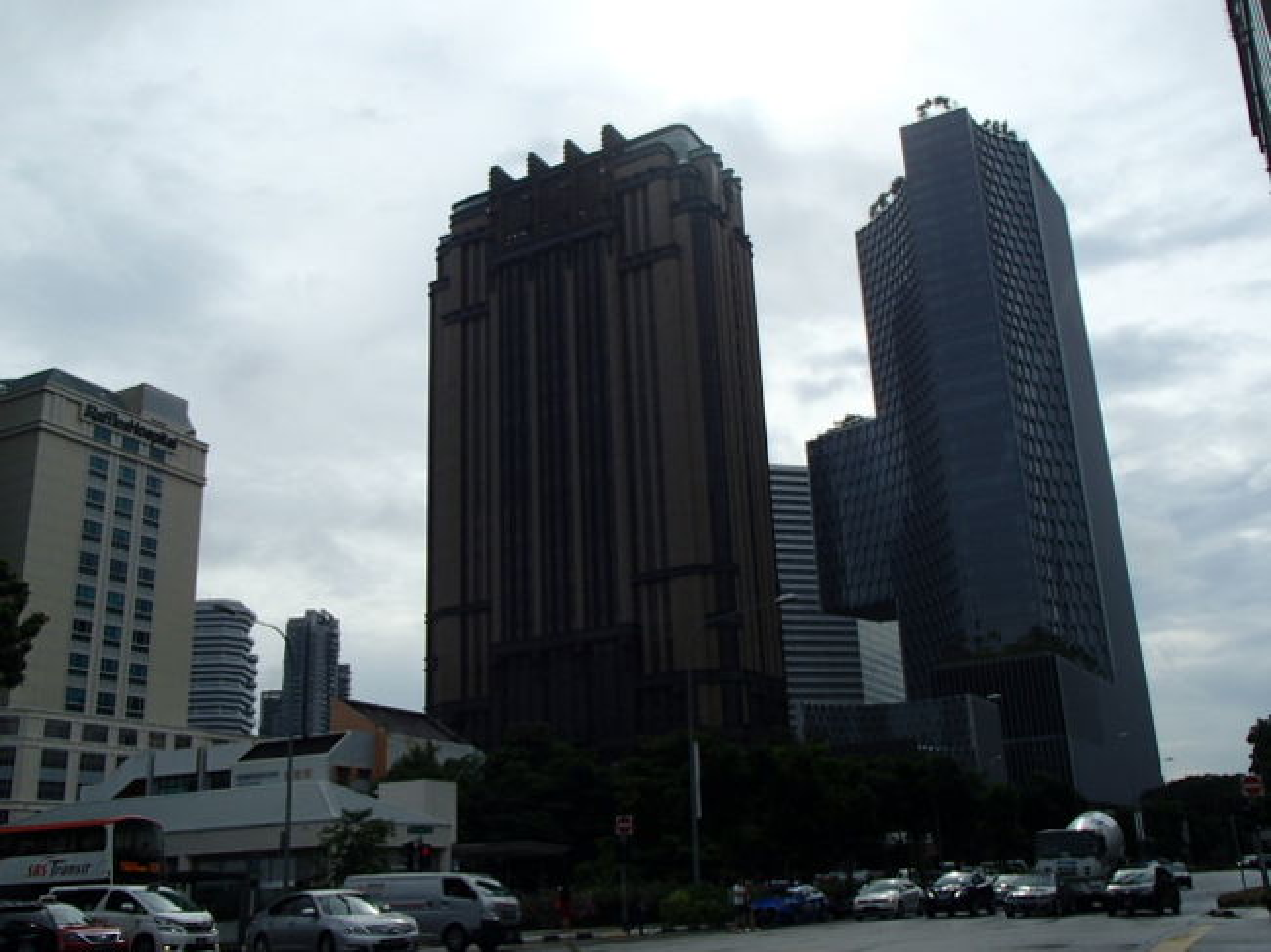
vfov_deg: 41.8
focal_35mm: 34
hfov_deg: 54.0
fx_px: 1248
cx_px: 636
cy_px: 476
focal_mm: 6.07
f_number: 13
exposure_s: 1/160
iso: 100
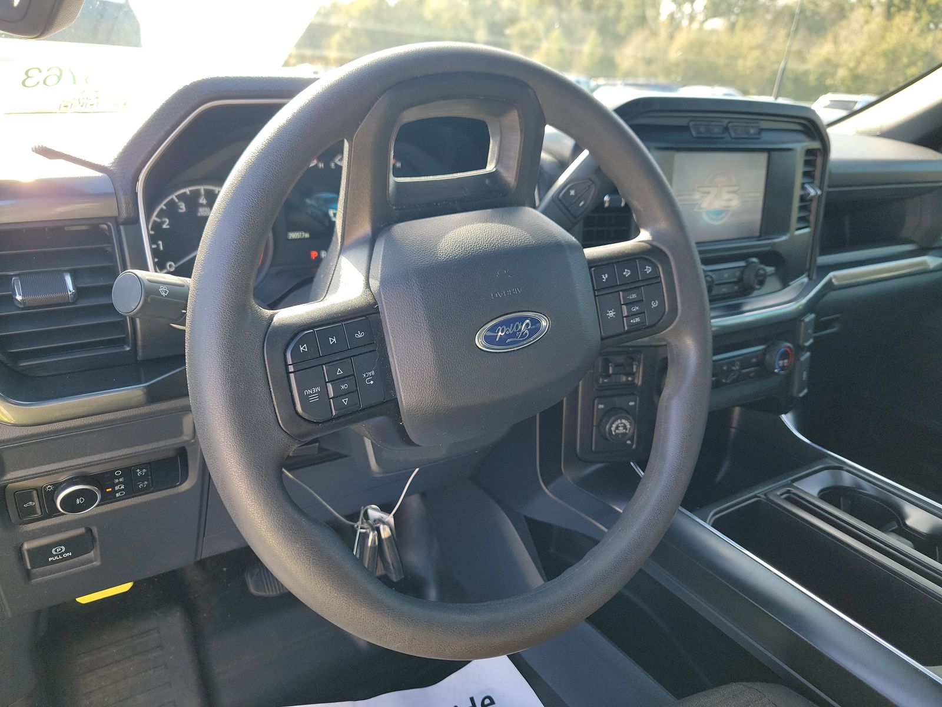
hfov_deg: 71.6
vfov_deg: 56.8
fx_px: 653
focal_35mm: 24
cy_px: 354
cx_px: 471
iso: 52
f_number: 1.8
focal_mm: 6.7
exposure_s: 1/59
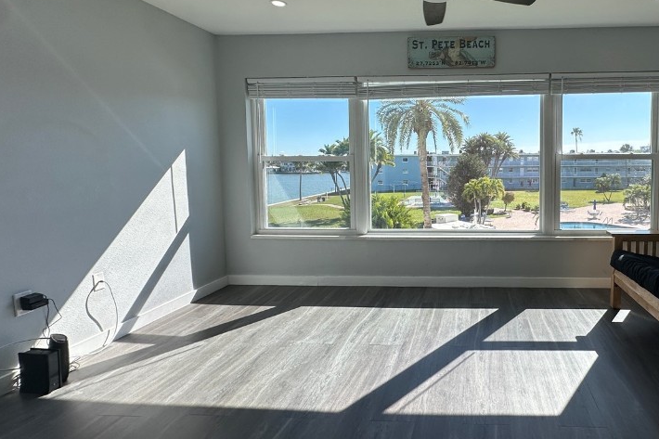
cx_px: 465
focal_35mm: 21
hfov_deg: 77.2
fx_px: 384
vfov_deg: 59.2
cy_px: 187
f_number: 2.2
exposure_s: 1/861
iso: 40
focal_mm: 2.22
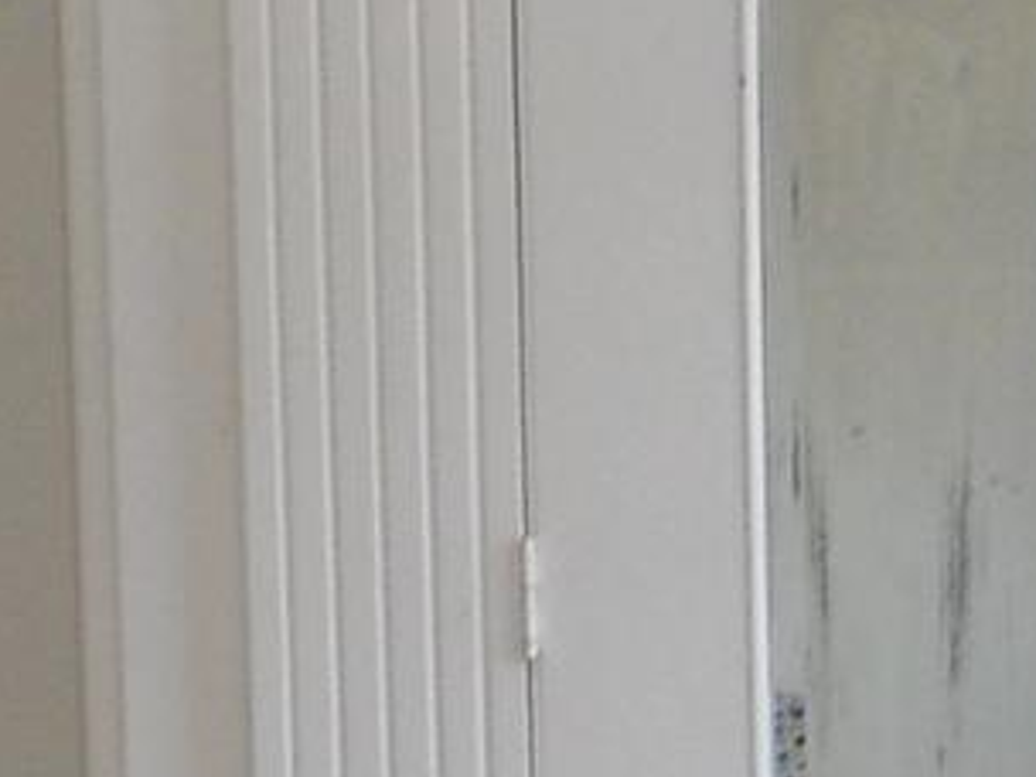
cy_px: 1080
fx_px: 5447
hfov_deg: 10.8
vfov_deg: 8.0
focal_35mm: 182
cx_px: 157
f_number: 3.2
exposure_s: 1/30
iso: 125
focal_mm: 4.9
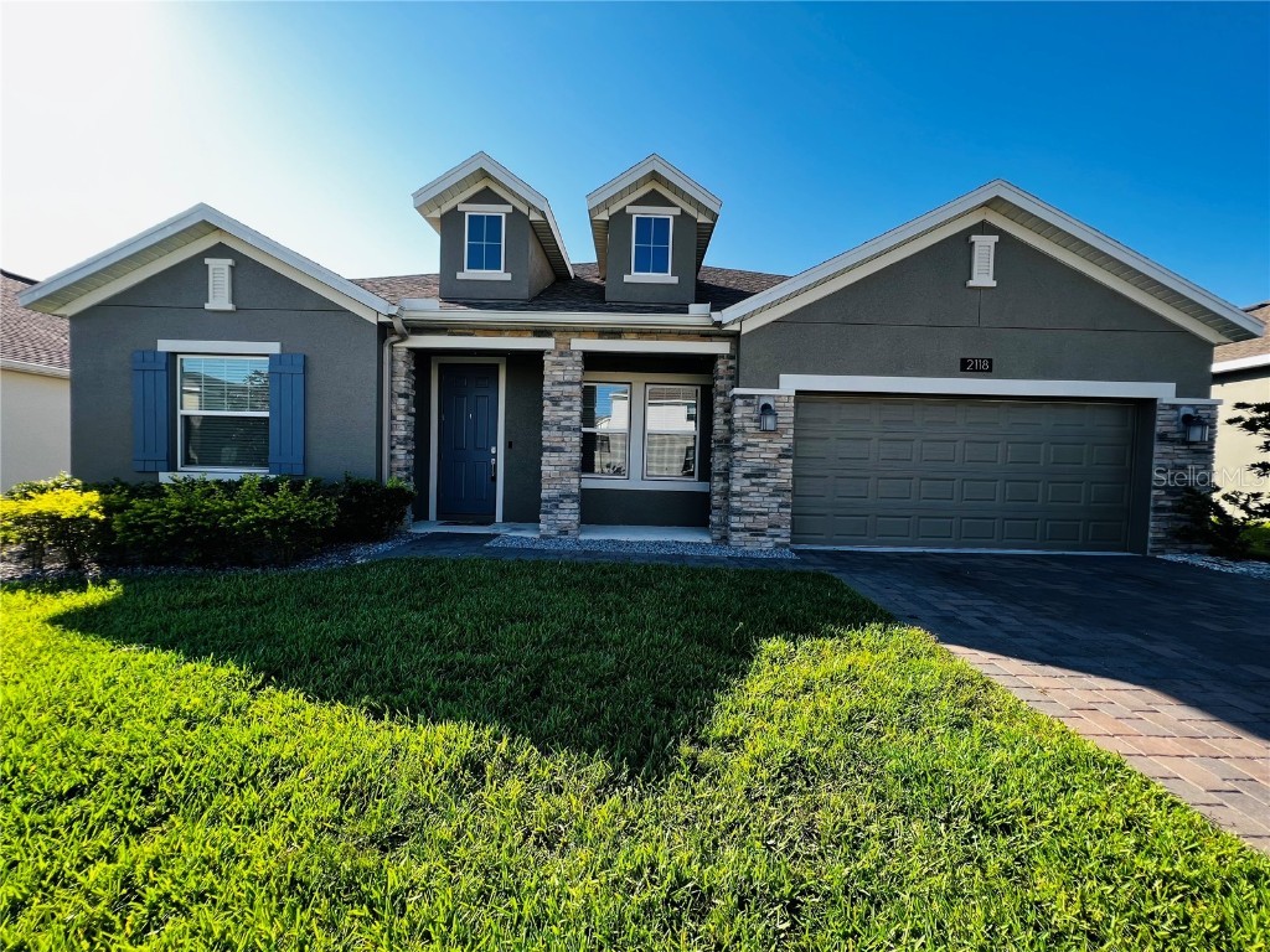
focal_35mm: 13
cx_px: 635
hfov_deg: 106.2
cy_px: 476
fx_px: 477
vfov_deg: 89.9
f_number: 1.8
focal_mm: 1.57
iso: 32
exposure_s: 1/314
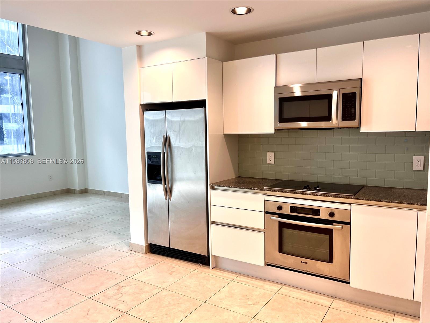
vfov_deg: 53.1
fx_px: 323
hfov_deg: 67.3
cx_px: 215
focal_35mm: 26
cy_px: 162
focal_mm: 5.1
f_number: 1.6
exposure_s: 1/120
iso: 100
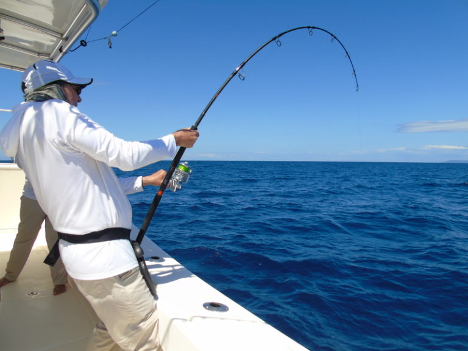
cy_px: 176
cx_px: 234
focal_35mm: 25
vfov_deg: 54.9
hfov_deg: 69.4
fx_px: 338
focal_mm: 4.4
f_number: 3.8
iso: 80
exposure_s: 1/1000
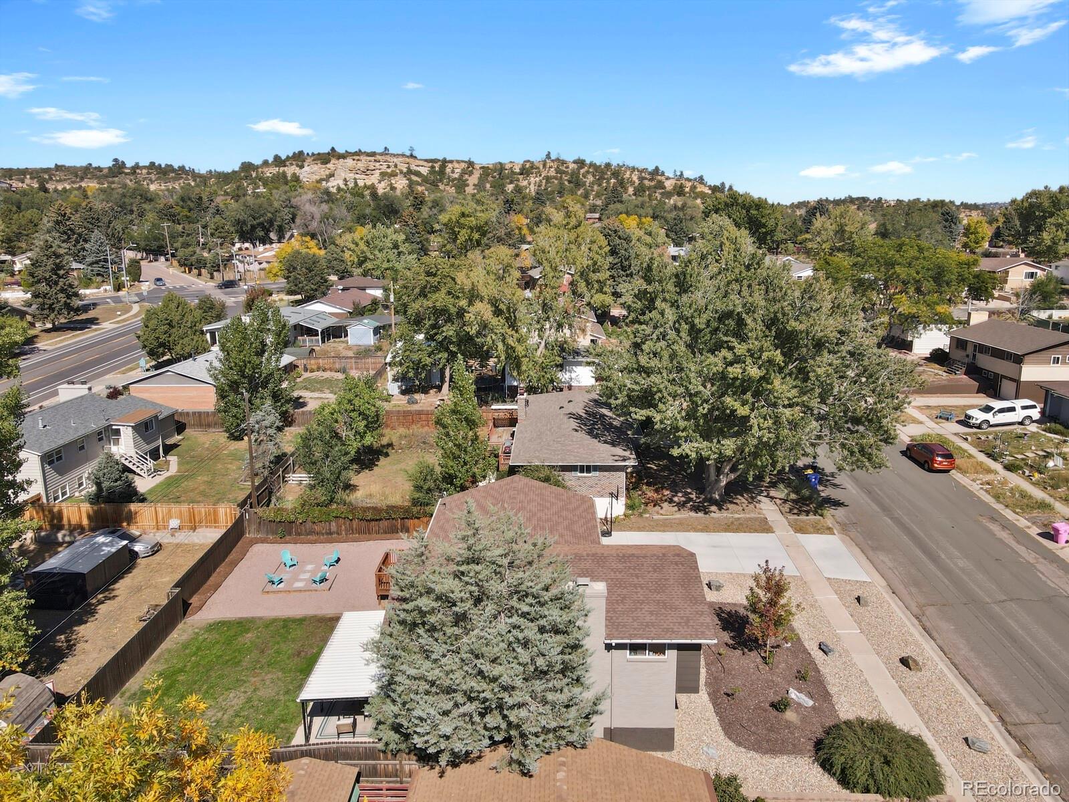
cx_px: 534
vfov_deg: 56.8
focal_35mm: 24
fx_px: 741
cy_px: 401
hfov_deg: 71.6
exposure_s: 1/400
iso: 100
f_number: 2.8
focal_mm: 4.5
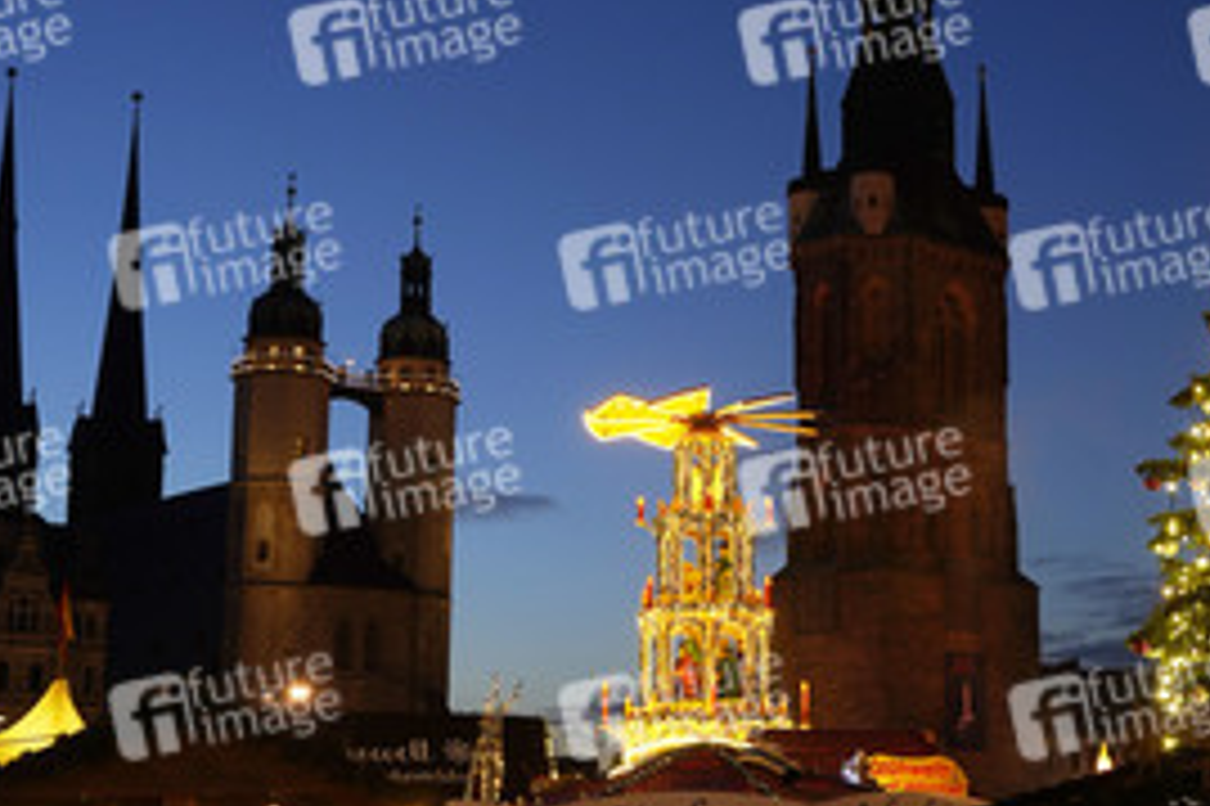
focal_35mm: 67
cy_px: 369
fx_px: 2250
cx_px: 735
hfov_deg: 30.0
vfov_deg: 20.3
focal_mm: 40
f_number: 5.6
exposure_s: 1/25
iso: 640
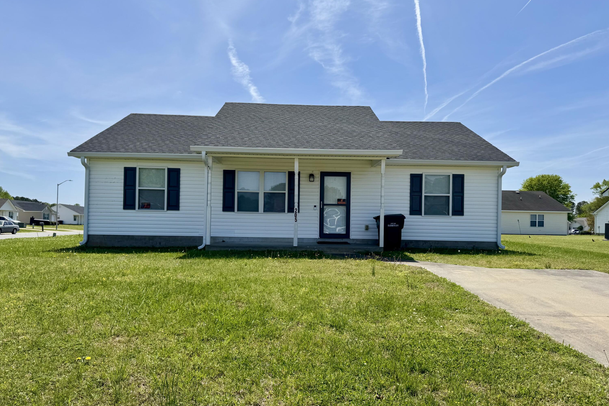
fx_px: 423
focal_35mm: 25
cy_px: 220
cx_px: 305
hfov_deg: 71.5
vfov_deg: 51.2
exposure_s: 1/5814
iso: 80
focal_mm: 6.76
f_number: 1.78
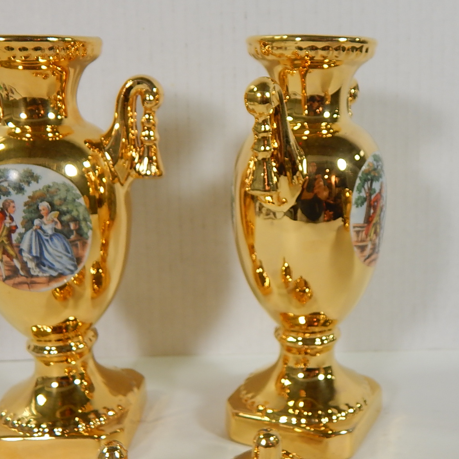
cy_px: 232
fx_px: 615
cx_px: 302
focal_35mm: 41
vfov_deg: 40.9
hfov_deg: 40.5
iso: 125
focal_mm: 6.1
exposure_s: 1/50
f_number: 3.3
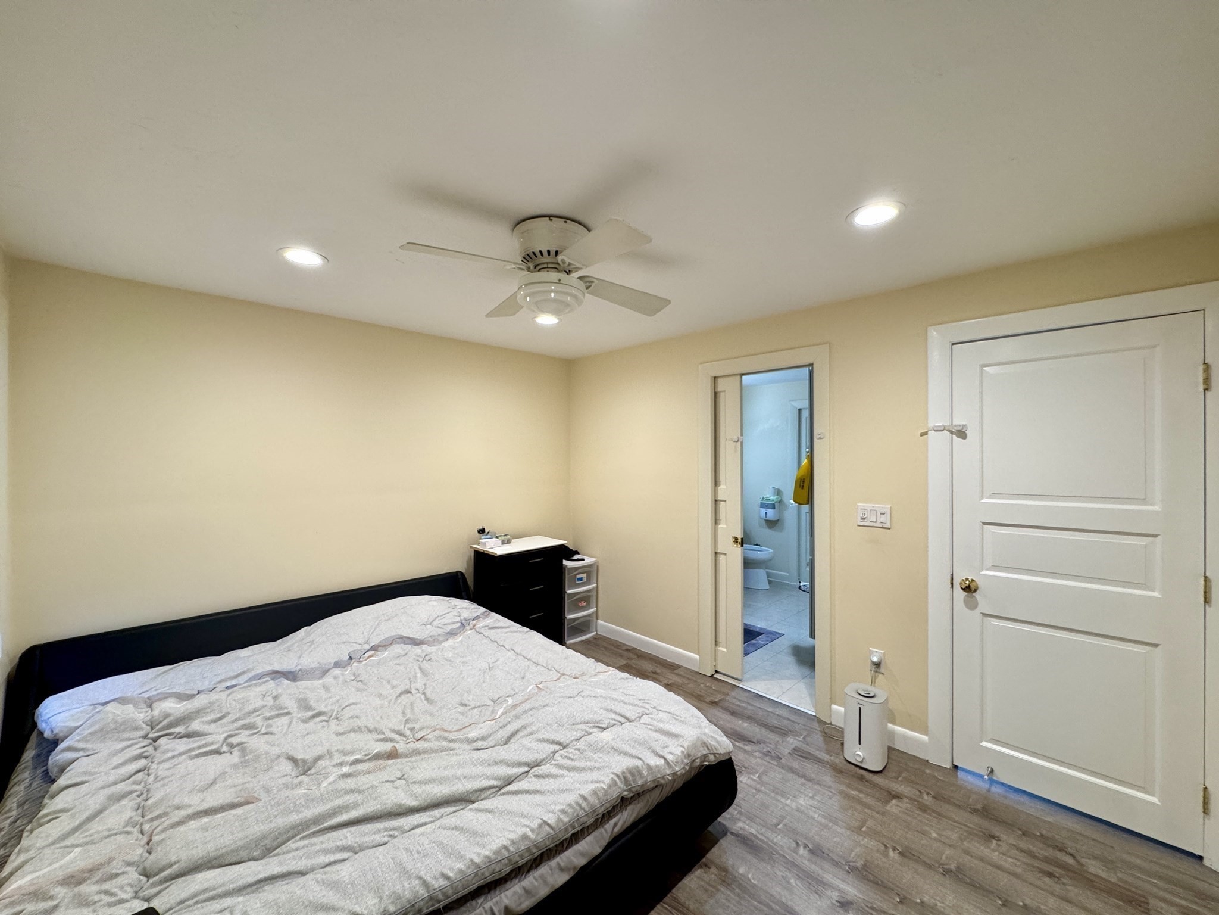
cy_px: 458
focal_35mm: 14
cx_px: 610
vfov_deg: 85.7
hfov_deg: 102.1
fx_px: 493
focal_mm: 2.22
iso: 250
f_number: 2.2
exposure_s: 1/60
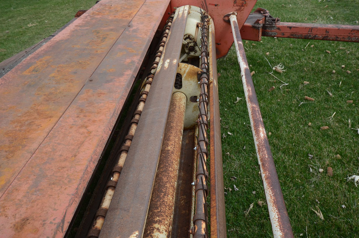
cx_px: 180
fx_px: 299
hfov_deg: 62.0
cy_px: 119
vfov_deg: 43.4
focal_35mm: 30
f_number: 9
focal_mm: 20
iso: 250
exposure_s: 1/320
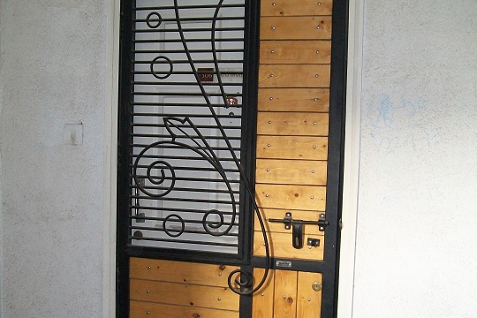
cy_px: 201
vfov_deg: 28.0
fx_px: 636
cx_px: 238
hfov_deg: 41.1
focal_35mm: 48
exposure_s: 1/60
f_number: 2.7
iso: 160
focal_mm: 6.1
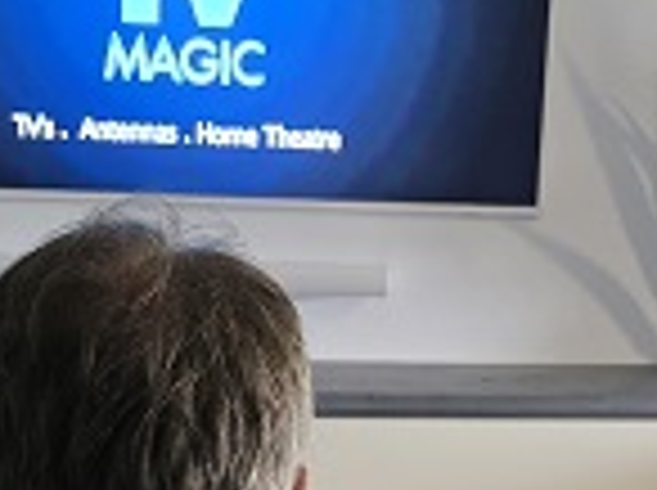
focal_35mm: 79
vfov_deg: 18.0
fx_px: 1497
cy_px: 524
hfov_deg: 24.8
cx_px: 346
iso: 1000
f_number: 1.7
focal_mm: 6.3
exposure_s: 1/120
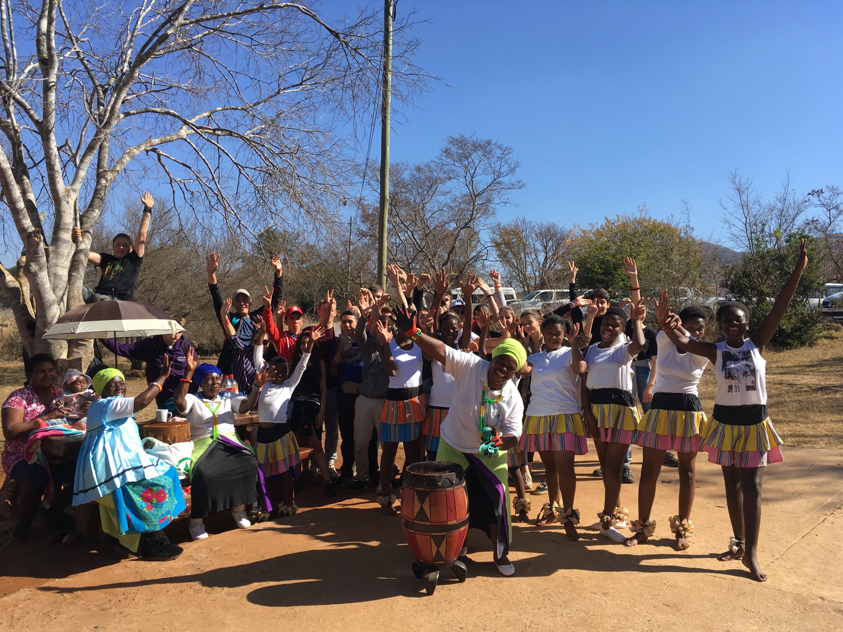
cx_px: 422
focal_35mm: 29
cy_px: 316
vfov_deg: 48.2
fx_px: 706
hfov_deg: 61.7
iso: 25
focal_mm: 4.15
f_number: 2.2
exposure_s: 1/999
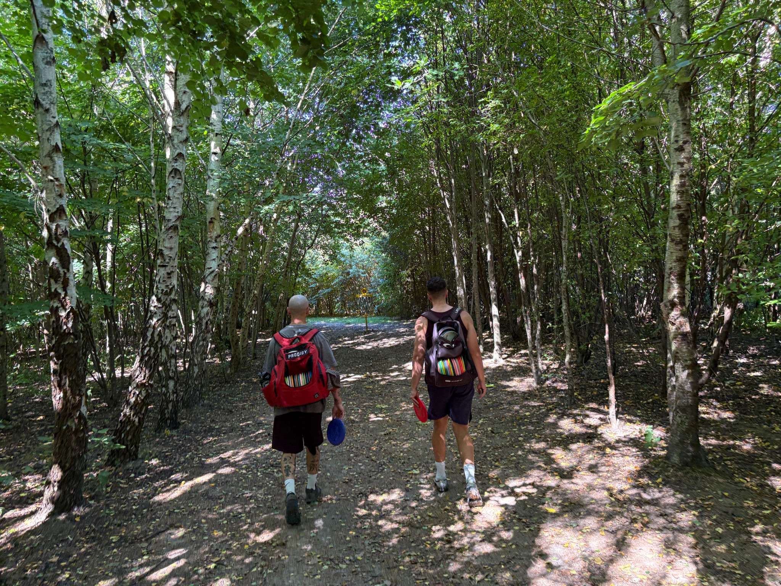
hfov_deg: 67.3
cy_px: 293
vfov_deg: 53.1
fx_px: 587
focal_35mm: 26
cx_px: 390
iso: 160
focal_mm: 5.96
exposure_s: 1/60
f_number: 1.6
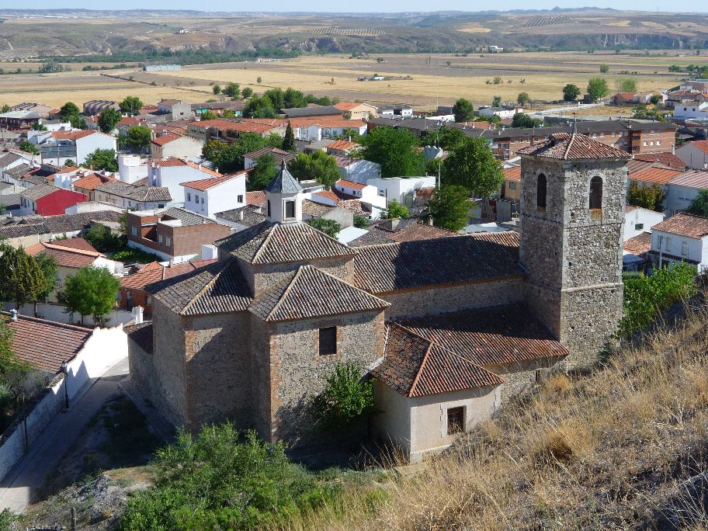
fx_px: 1104
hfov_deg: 35.5
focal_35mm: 54
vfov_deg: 27.0
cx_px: 354
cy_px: 266
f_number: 5.2
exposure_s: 1/400
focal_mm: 9.5
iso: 100
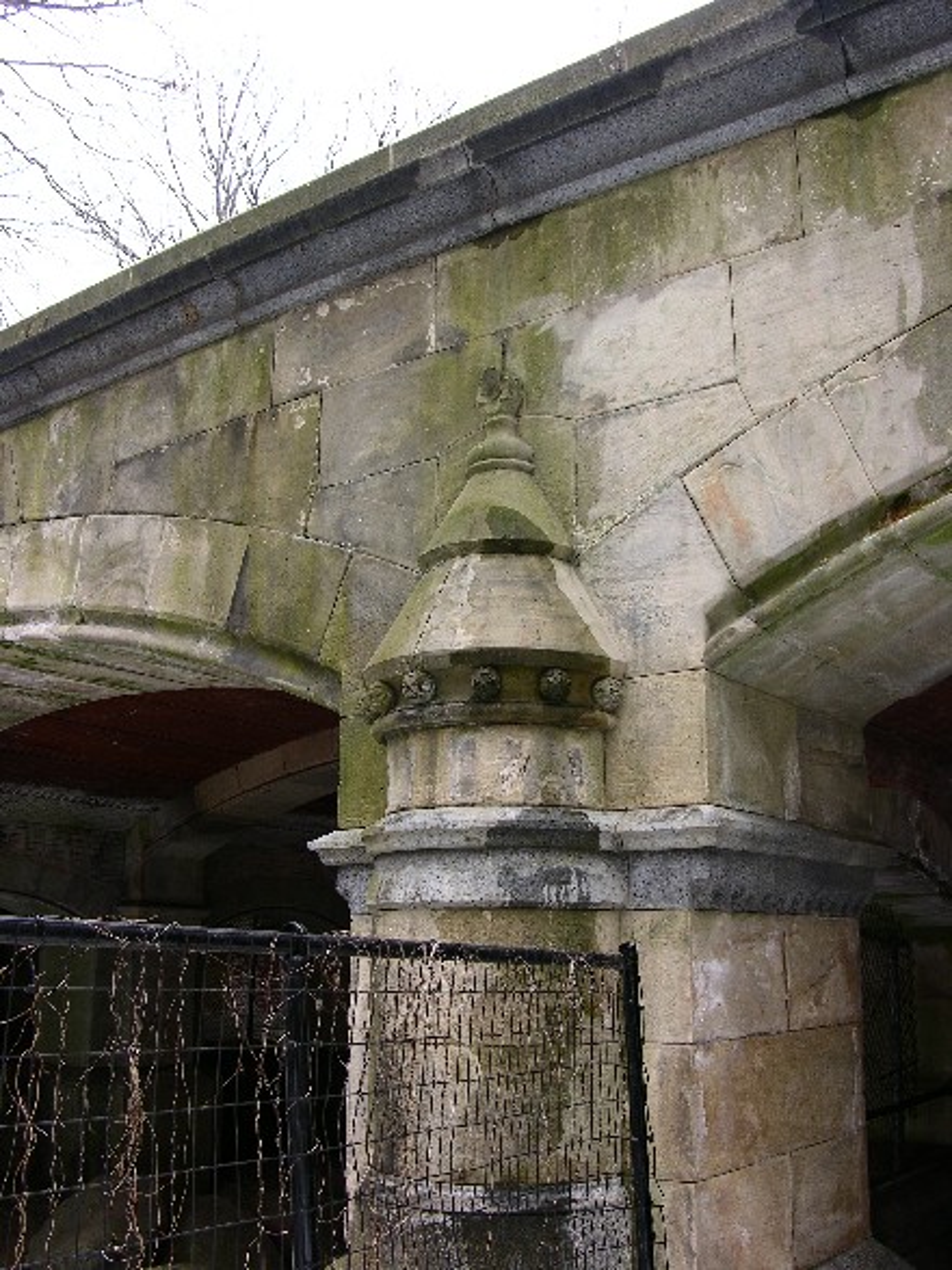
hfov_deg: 40.7
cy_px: 635
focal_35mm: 35
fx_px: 1284
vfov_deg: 52.6
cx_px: 476
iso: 50
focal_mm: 8.9
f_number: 4
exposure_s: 1/44.9
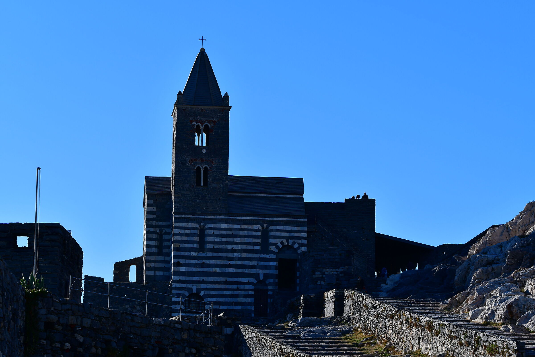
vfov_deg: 13.0
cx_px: 268
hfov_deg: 19.5
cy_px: 178
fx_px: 1560
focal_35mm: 105
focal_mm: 70
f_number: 7.1
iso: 100
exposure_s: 1/1000
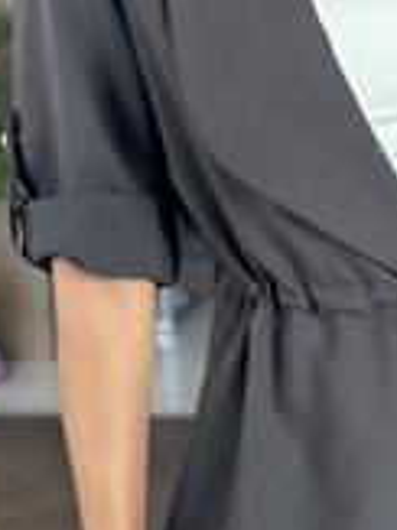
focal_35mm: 149
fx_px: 2281
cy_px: 39
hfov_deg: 9.8
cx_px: 469
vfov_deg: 13.1
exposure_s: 1/60
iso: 160
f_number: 1.78
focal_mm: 6.86
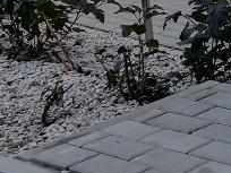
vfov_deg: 14.1
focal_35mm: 102
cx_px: 435
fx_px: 681
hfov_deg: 15.9
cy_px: -33
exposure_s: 1/454
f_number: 2.2
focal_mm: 3.21
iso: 50
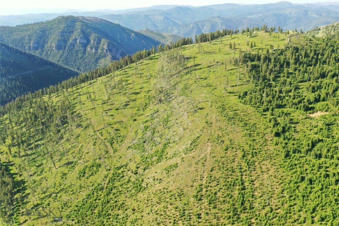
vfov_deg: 46.4
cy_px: 113
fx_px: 264
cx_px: 170
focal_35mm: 28
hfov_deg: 65.5
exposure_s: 1/200
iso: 100
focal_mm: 10.26
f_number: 5
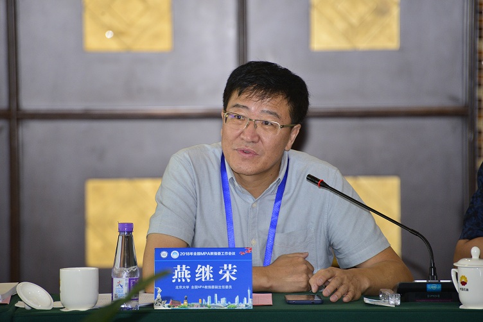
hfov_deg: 6.9
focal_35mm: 300
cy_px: 161
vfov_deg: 4.6
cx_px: 242
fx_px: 4026
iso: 1600
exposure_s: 1/100
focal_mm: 300
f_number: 5.6
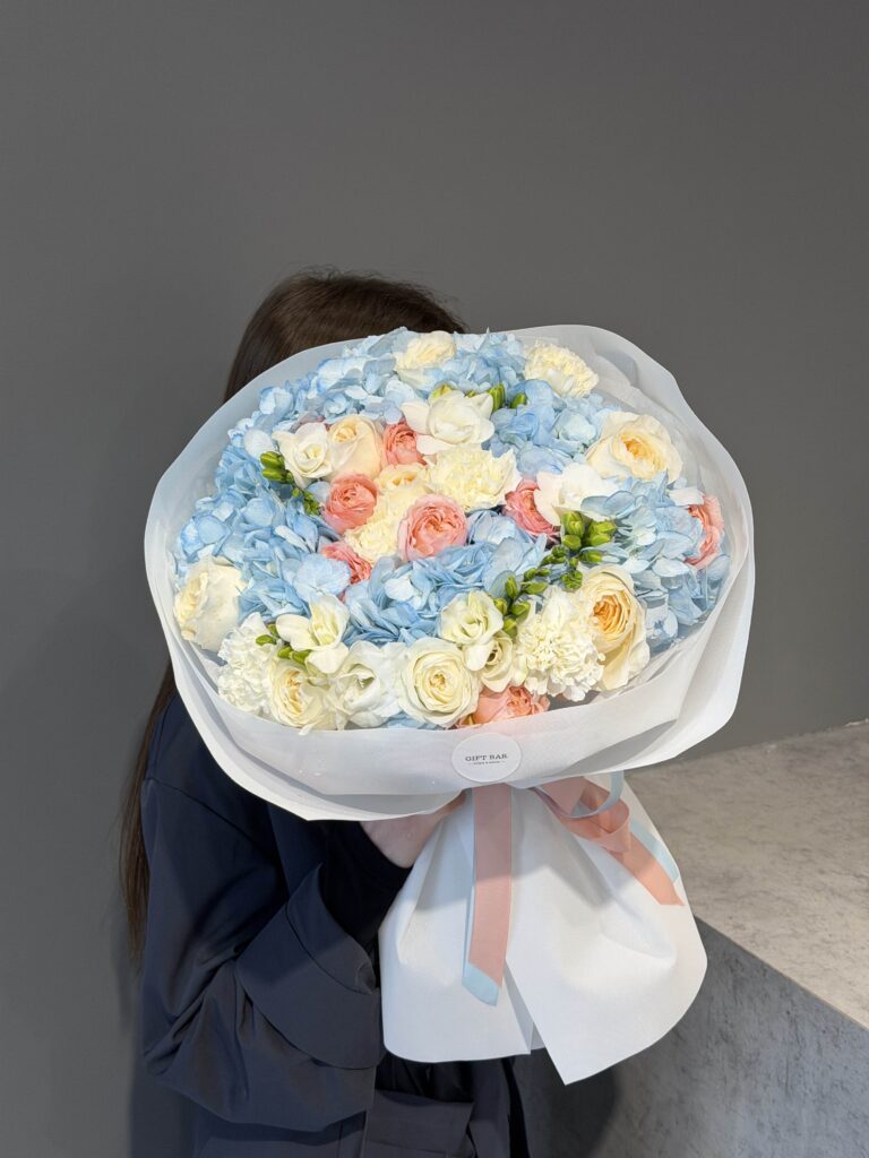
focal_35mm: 48
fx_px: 1607
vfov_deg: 39.7
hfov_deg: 30.3
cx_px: 434
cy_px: 579
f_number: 1.78
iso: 50
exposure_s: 1/121
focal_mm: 6.76
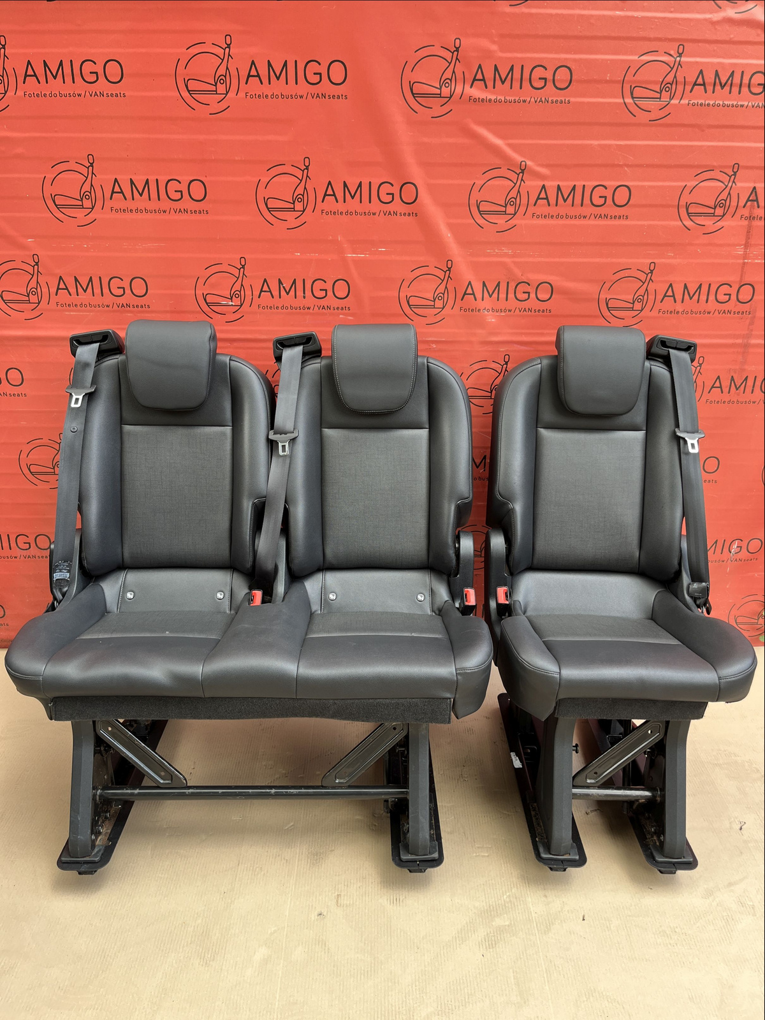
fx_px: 766
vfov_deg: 67.3
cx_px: 382
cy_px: 510
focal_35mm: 26
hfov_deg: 53.1
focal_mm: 5.1
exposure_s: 1/132
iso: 50
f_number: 1.6
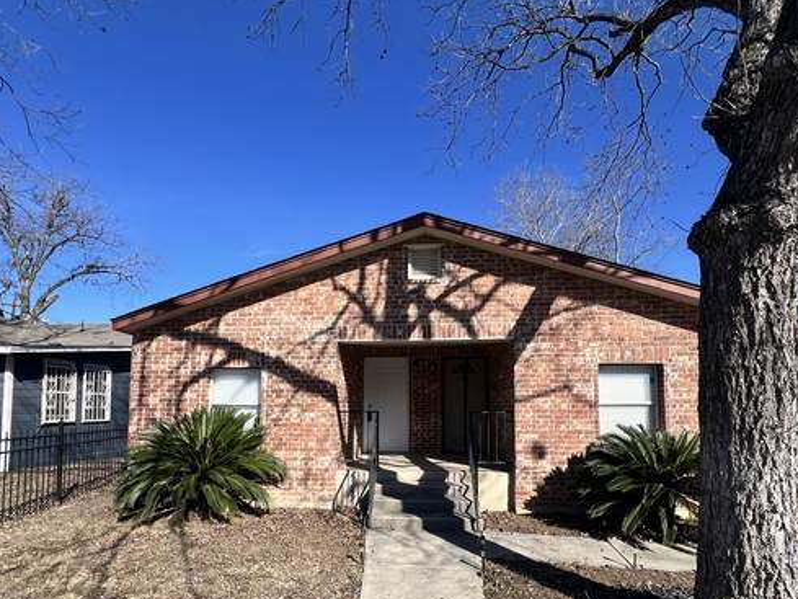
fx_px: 392
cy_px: 387
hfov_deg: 91.0
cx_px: 390
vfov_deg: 73.0
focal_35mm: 17
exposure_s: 1/1155
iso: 32
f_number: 1.8
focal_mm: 1.57
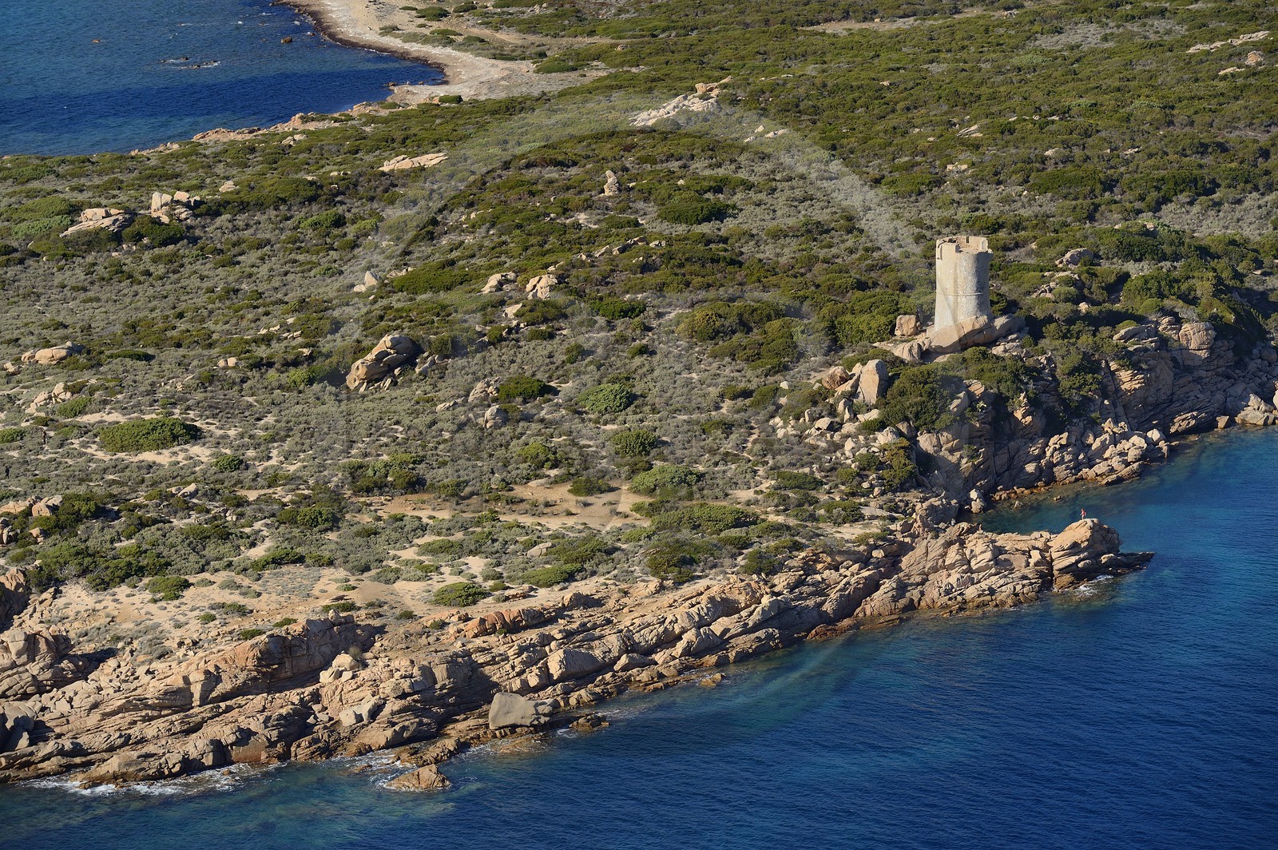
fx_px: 5143
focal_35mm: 145
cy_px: 425
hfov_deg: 14.2
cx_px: 639
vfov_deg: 9.4
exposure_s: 1/1000
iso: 400
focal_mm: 145
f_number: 7.1
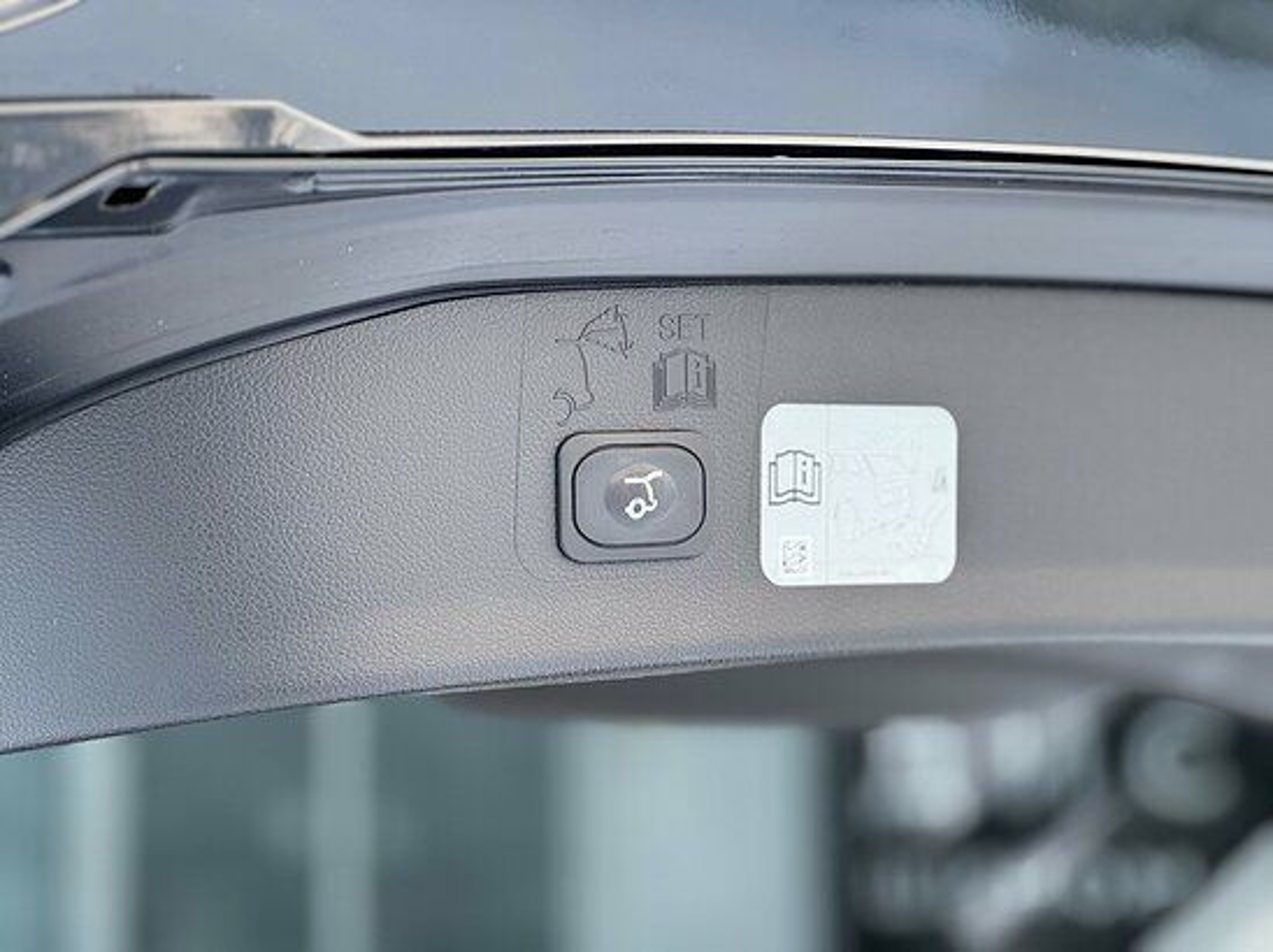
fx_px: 2829
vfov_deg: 19.1
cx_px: 636
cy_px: 476
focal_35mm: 77
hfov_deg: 25.4
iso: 160
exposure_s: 1/99
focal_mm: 9
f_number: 2.8
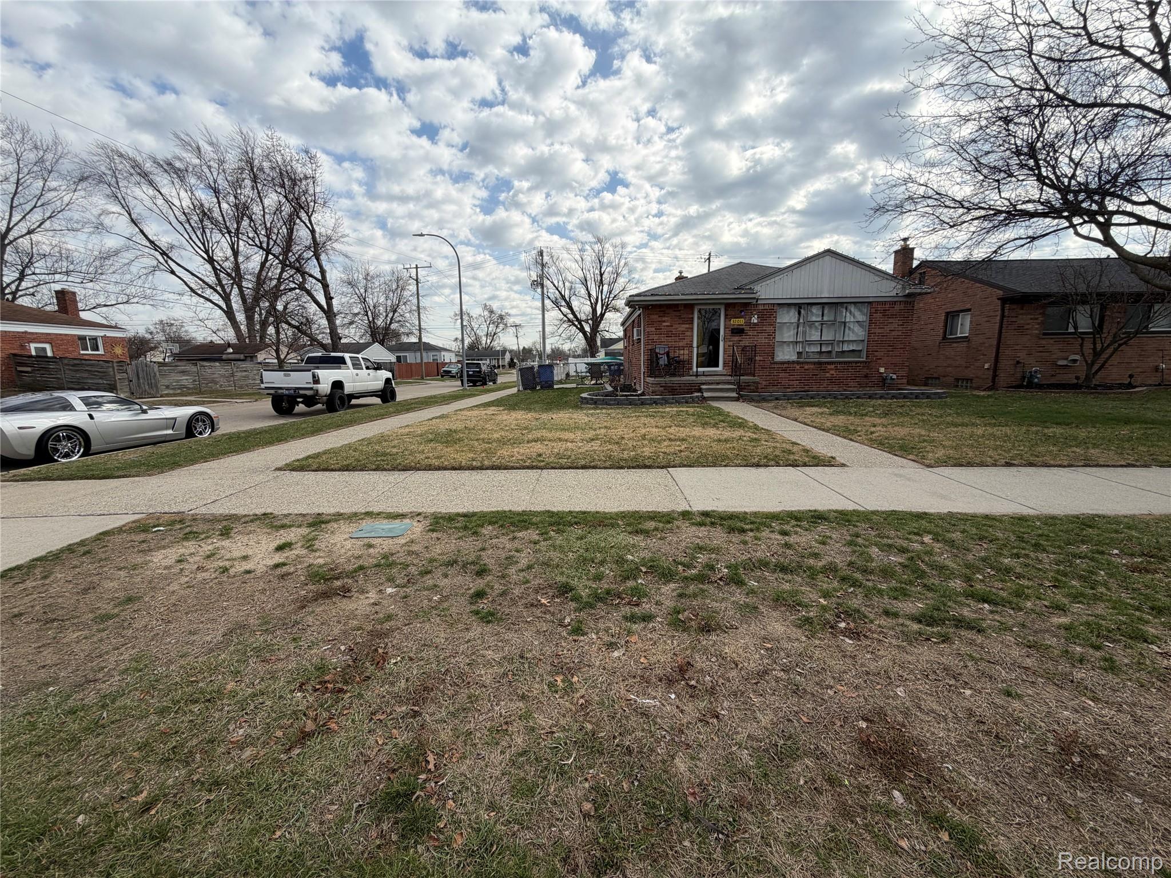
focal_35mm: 14
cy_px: 439
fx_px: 474
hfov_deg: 102.1
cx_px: 586
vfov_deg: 85.7
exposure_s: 1/942
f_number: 2.2
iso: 20
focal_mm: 2.22
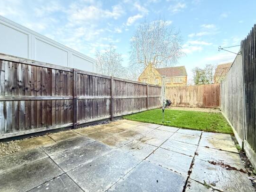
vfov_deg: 81.7
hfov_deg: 98.2
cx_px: 127
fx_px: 111
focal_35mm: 15
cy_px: 100
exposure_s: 1/76
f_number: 2.2
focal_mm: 2.22
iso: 320
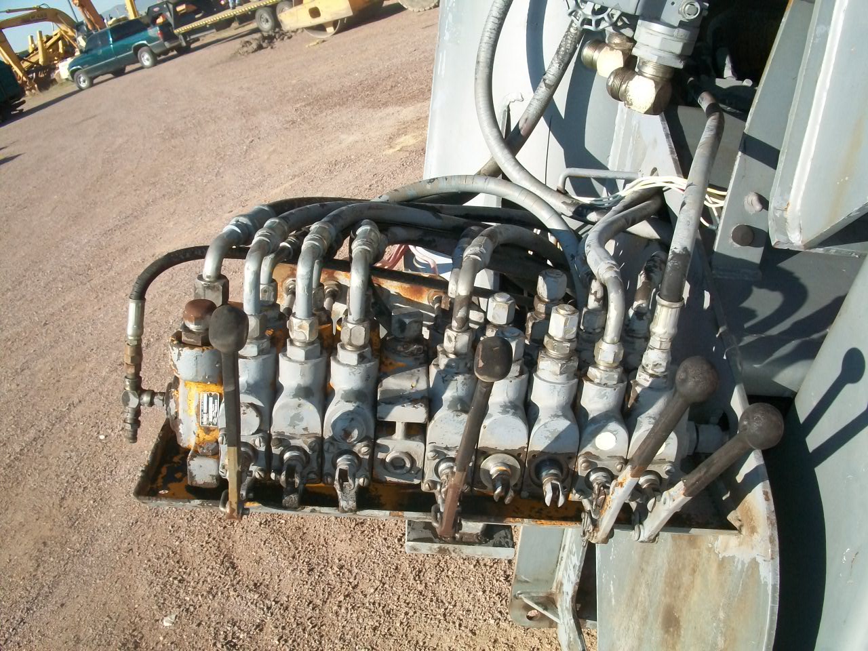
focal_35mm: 34
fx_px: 853
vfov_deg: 41.8
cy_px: 326
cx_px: 434
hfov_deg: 54.0
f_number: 5.5
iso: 80
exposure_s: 1/250
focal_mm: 5.7
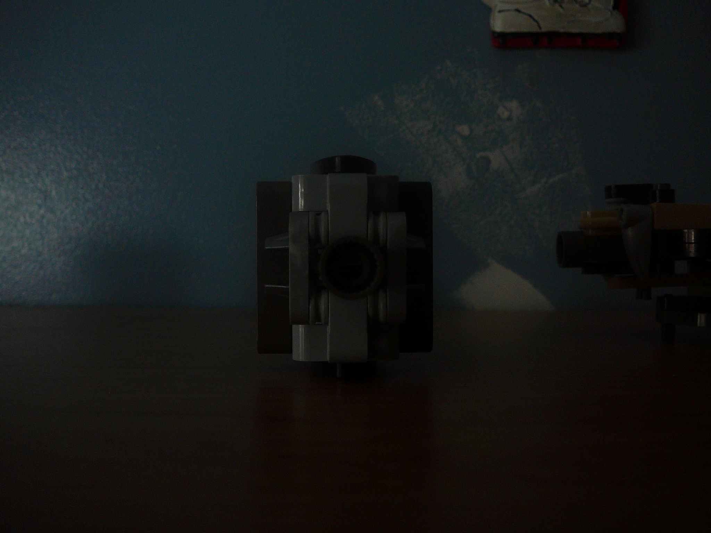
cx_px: 356
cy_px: 266
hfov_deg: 52.6
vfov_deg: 40.7
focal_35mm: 35
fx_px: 719
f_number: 2.8
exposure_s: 1/30
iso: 100
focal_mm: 5.2
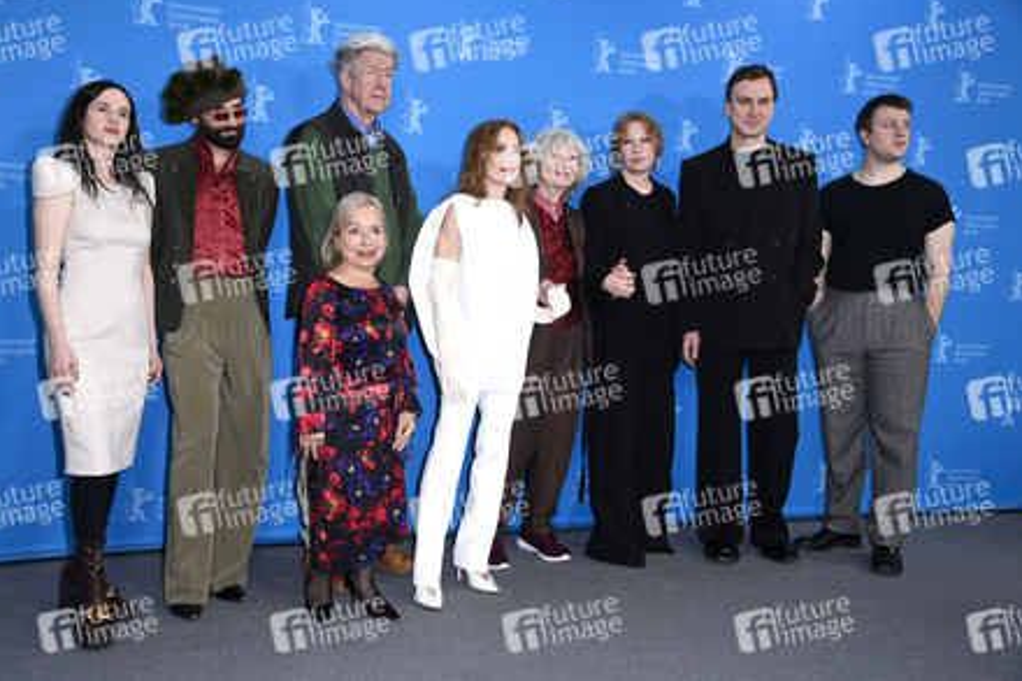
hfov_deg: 47.4
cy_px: 335
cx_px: 501
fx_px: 1163
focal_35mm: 41
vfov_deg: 32.6
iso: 1250
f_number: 5.6
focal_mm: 40
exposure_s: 1/250
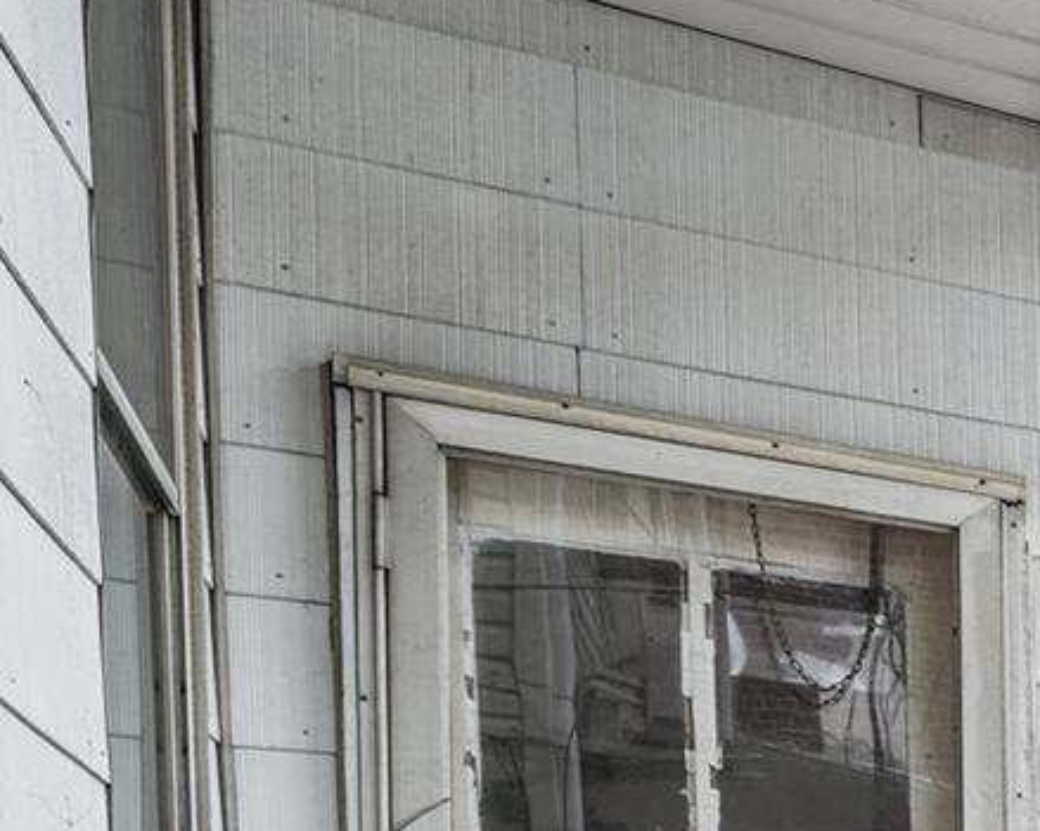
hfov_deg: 15.7
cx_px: 2407
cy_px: 1261
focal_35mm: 73
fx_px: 2248
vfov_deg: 18.5
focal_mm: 16.7
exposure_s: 1/2.5
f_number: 11
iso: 100
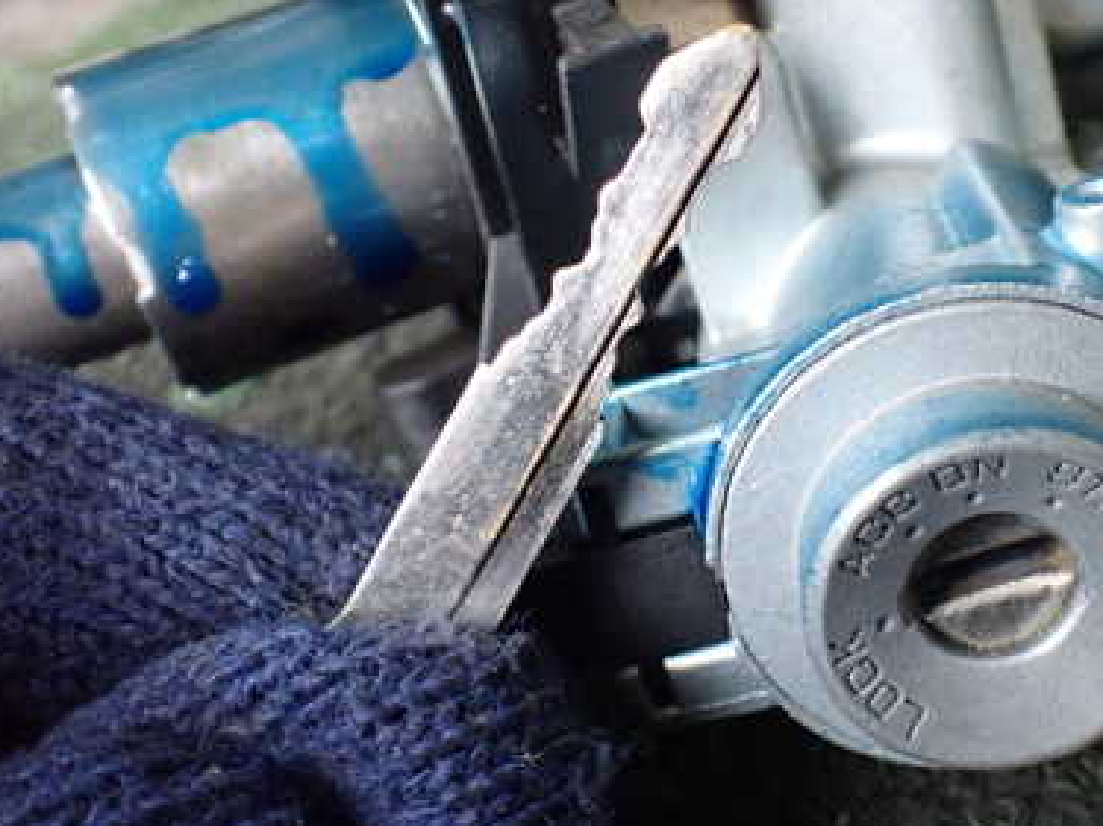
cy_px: 353
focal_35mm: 48
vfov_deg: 30.2
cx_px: 768
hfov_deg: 39.0
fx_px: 1529
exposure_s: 1/100
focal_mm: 5.4
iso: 800
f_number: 2.3
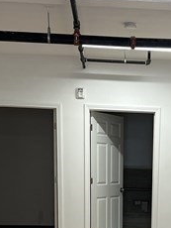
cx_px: 152
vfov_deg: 23.0
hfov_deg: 18.2
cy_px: 251
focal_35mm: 80
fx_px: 526
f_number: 1.78
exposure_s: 1/120
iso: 160
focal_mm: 6.86
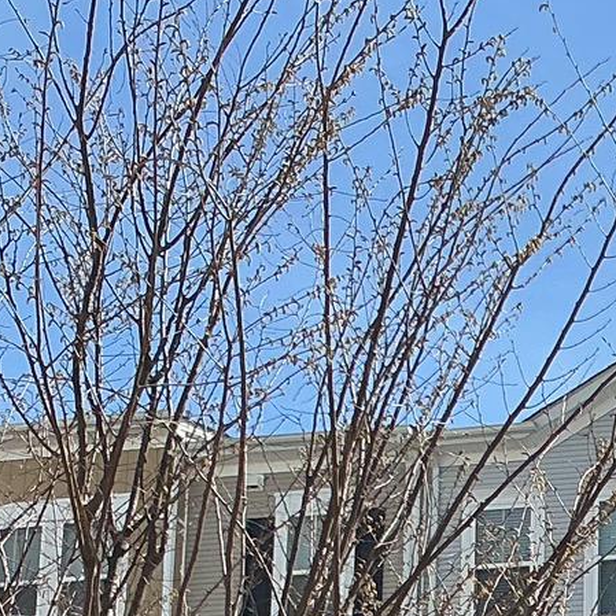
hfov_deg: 13.5
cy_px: 1023
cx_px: 1080
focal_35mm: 117
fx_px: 2356
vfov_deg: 13.7
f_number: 1.8
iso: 25
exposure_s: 1/1984
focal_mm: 3
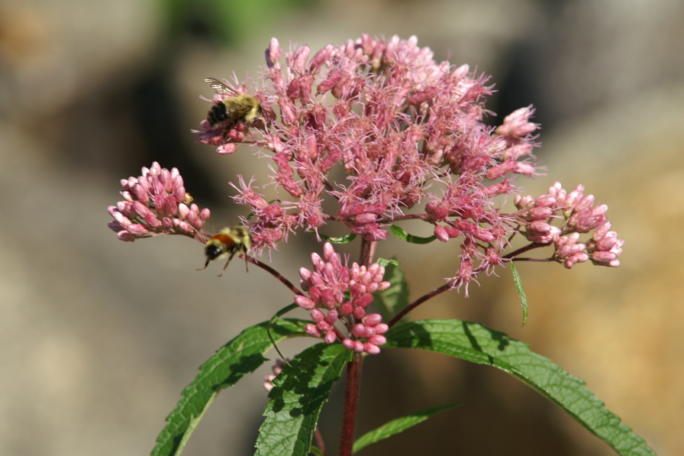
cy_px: 228
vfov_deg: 4.3
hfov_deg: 6.5
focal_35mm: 317
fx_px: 6021
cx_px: 343
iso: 100
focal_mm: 210
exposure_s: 1/250
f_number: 9
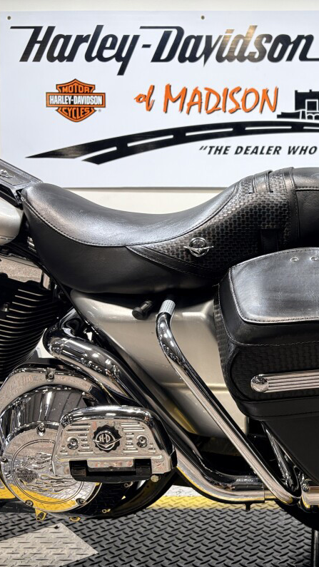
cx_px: 319
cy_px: 285
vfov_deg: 52.8
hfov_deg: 29.2
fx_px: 572
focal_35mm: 38
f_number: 1.6
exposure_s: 1/120
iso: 50
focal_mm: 5.96
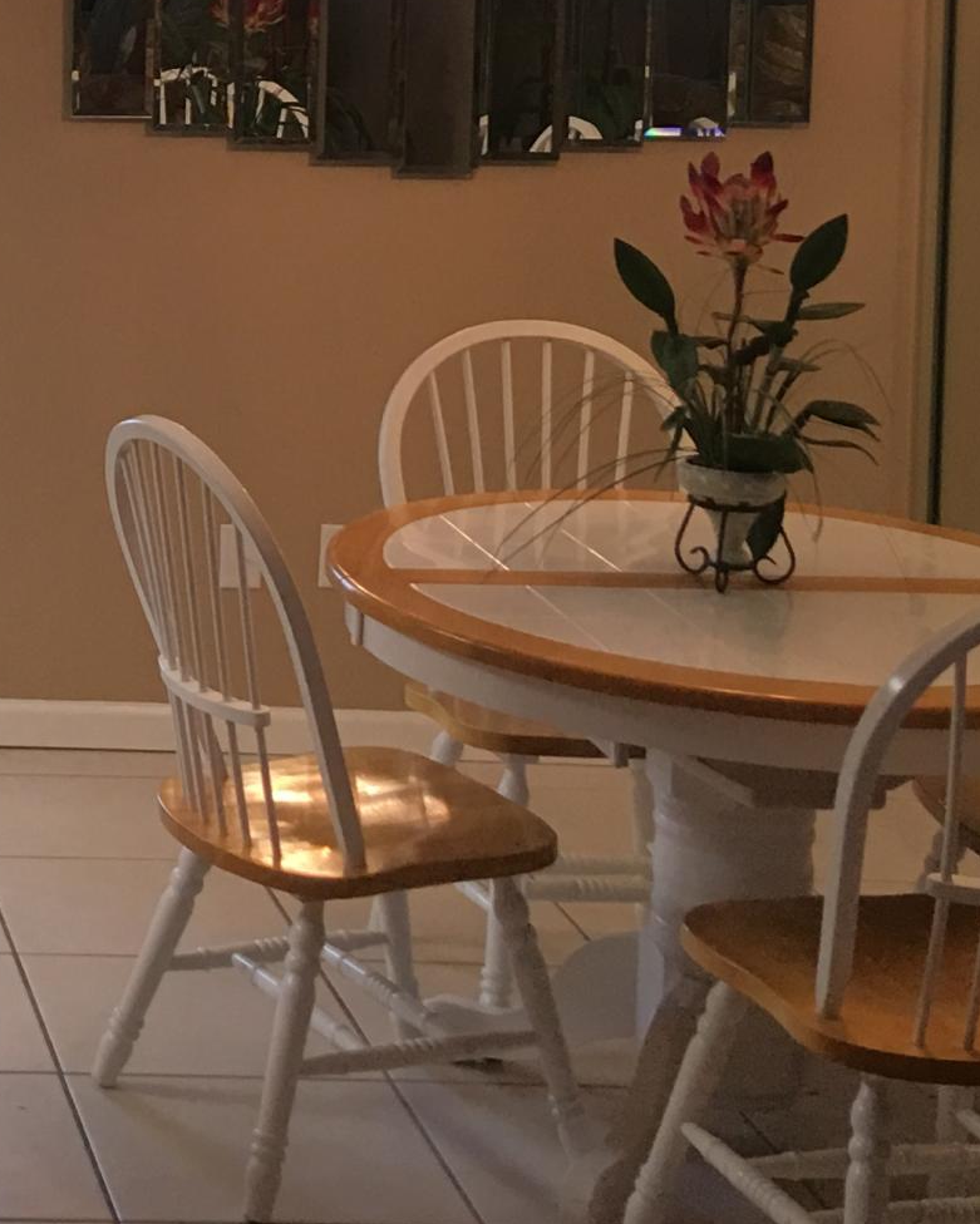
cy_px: 29
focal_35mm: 87
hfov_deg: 16.4
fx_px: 3154
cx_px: -405
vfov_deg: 21.3
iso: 32
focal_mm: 4.15
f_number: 2.2
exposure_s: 1/15
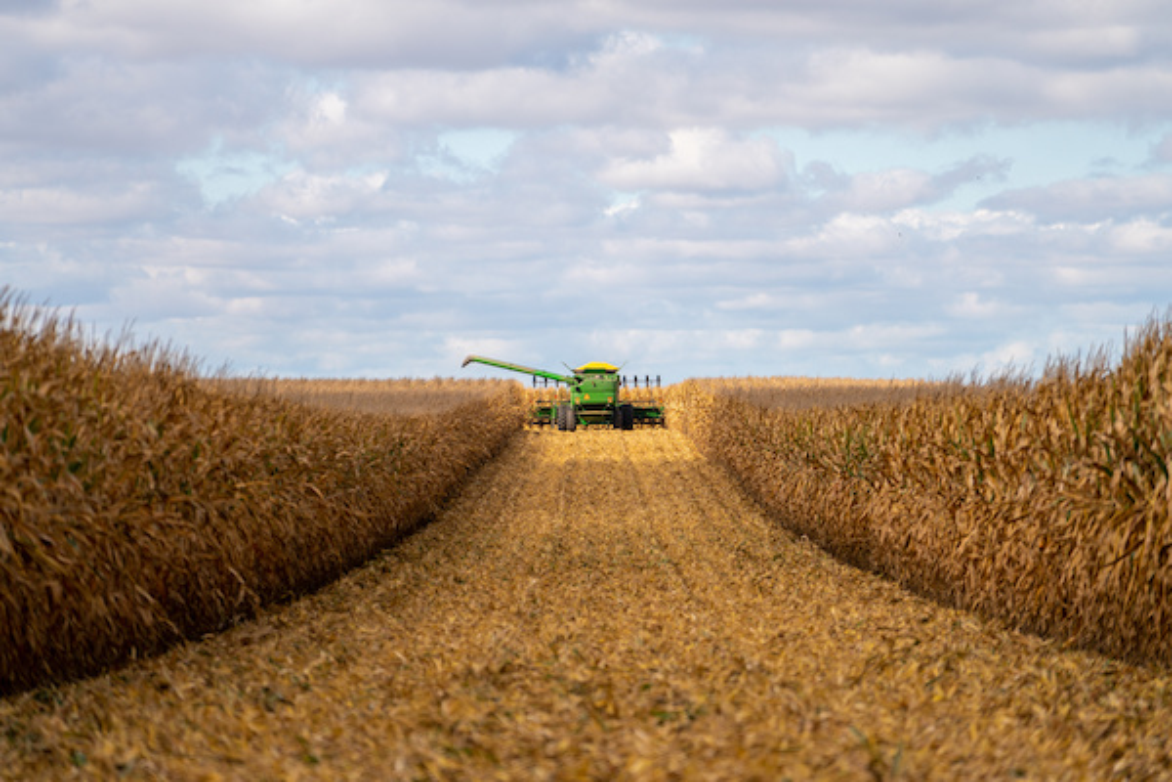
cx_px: 586
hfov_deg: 10.3
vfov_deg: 6.9
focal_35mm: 200
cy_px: 391
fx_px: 6511
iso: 200
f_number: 4
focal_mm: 200
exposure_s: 1/200
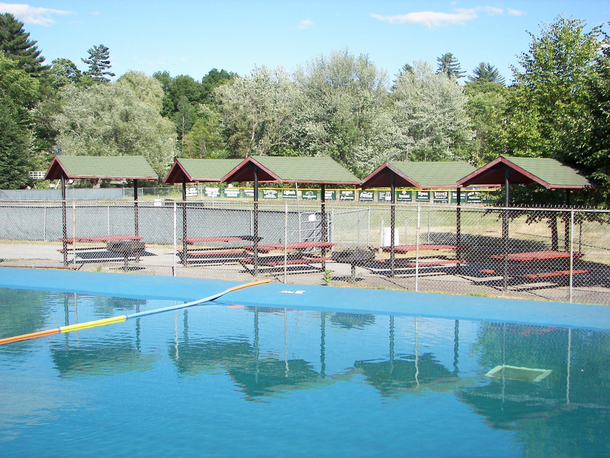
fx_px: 881
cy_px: 229
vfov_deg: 29.1
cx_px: 305
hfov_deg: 38.2
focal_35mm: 50
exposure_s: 1/500
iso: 50
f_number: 2.8
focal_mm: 8.3
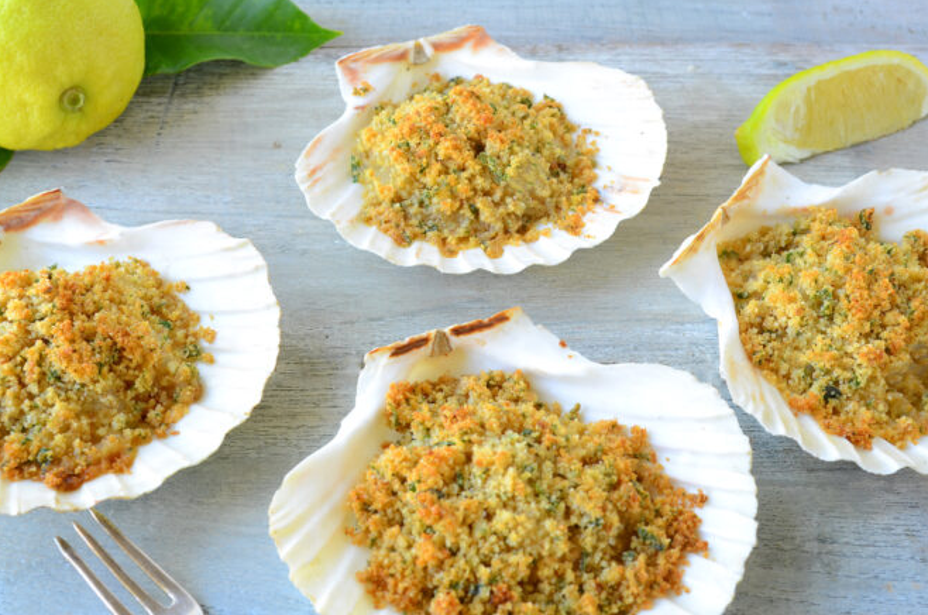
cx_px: 480
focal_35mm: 49
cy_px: 331
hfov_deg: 40.4
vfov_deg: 27.4
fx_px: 1261
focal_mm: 28
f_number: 9
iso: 100
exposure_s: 1/2.5
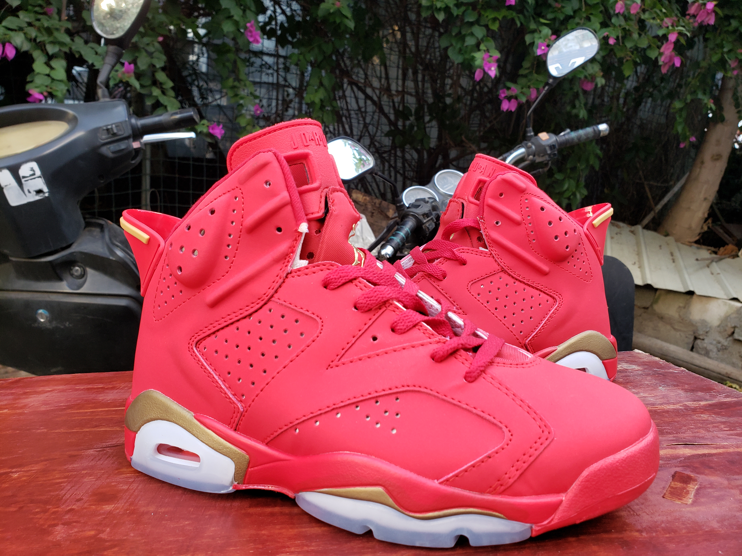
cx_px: 371
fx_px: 557
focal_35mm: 26
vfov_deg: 53.1
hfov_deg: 67.3
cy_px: 278
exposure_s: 1/50
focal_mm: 4.3
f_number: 2.4
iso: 100
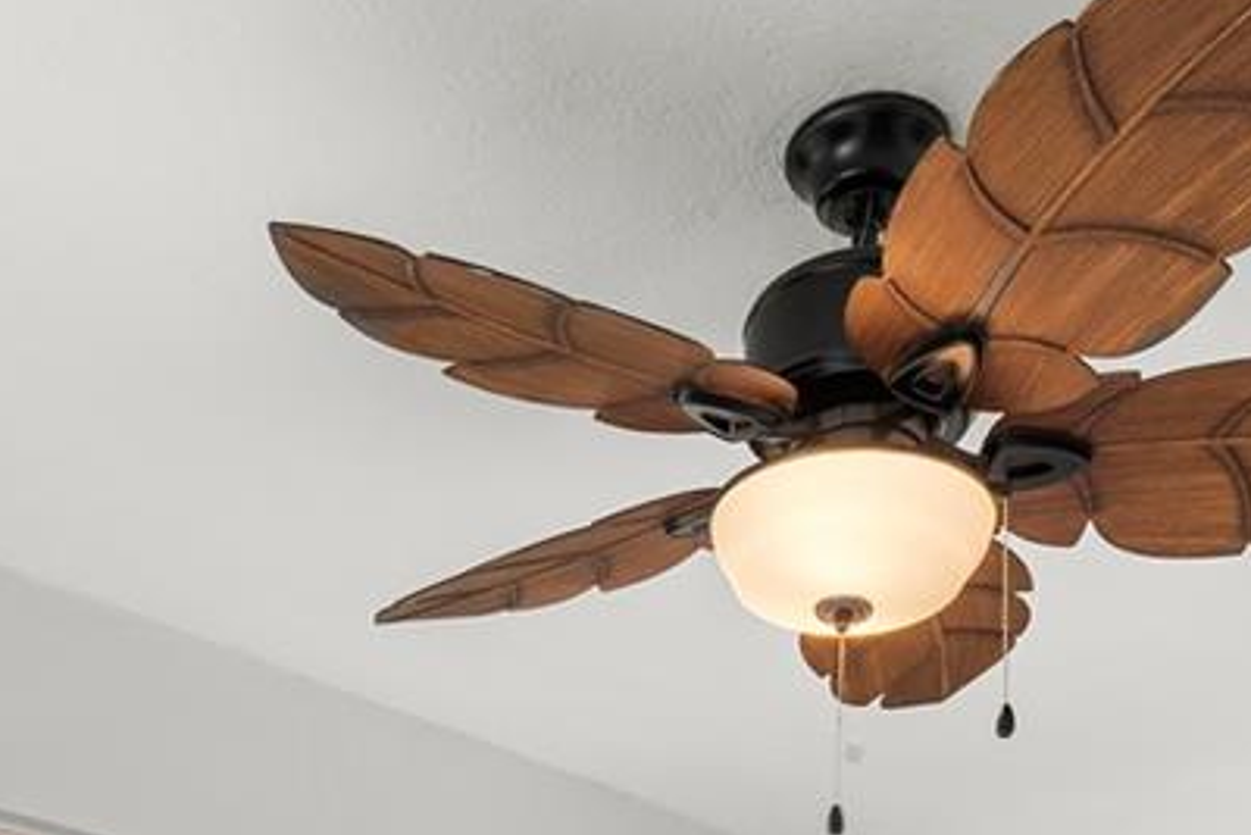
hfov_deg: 40.8
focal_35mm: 48
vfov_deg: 20.9
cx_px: 466
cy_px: 1432
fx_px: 1669
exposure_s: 1/50
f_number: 8
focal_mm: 12
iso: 320
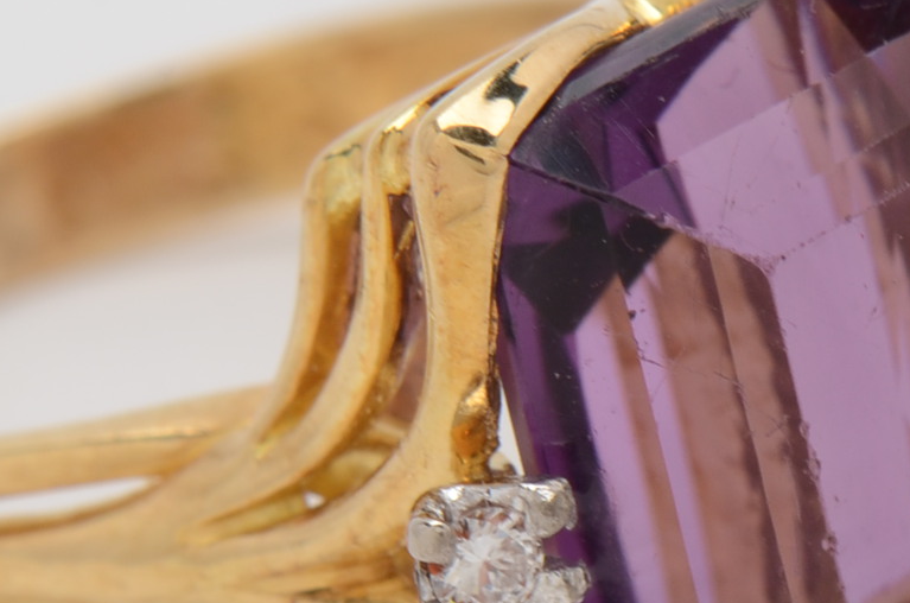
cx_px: 560
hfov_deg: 5.0
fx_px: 10332
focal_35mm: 410
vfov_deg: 3.3
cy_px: 401
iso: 200
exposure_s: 1/125
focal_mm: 85
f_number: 18
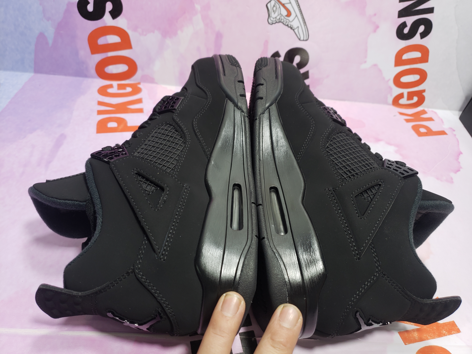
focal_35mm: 26
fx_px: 355
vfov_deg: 53.1
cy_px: 177
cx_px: 236
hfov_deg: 67.3
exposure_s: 1/50
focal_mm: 4.3
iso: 64
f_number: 1.5
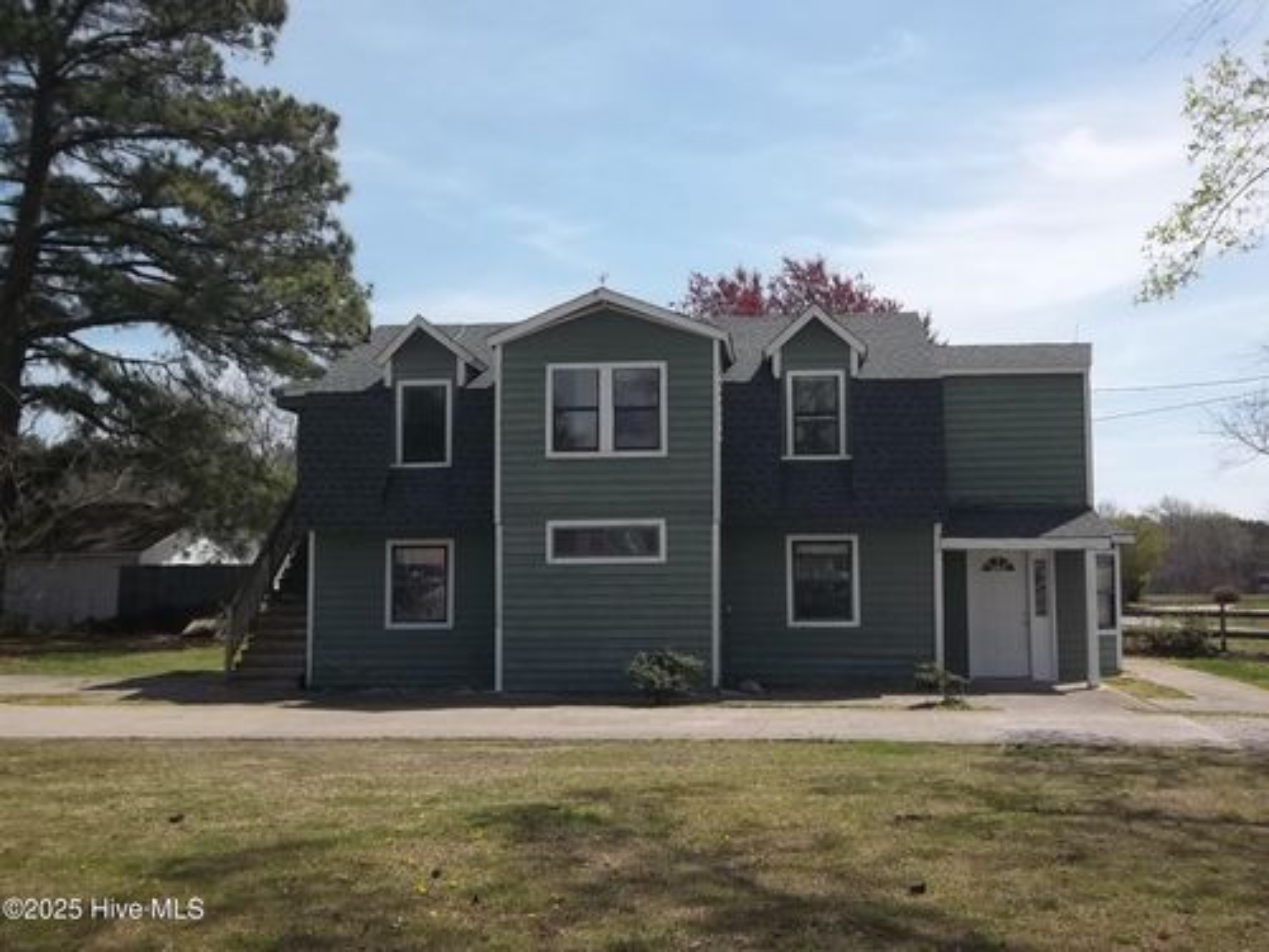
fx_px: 1356
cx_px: 634
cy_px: 476
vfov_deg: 38.7
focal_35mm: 37
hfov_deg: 50.1
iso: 80
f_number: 10.1
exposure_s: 1/200
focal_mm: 6.6
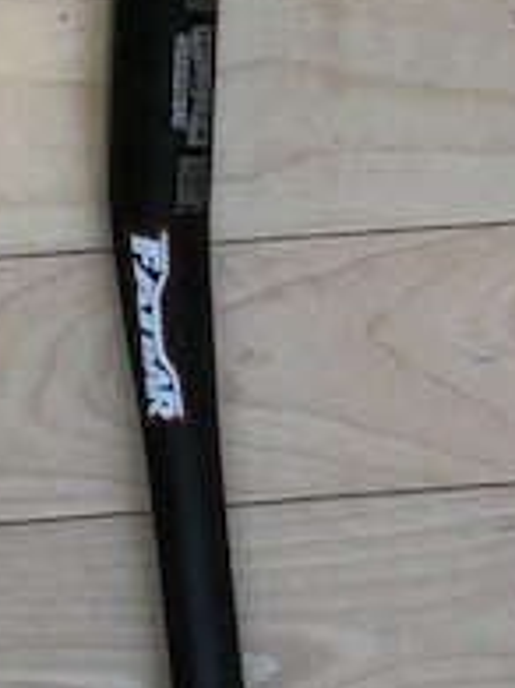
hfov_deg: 12.4
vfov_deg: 16.4
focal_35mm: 119
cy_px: 88
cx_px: 155
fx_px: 2363
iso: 32
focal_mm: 4.15
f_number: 2.2
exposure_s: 1/30
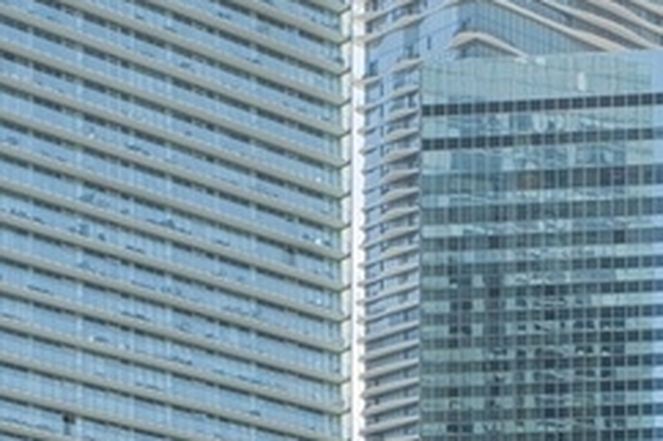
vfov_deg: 8.9
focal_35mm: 134
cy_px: 1172
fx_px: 2466
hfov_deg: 13.5
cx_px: 1244
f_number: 10
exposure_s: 1/40
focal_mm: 20
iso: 100
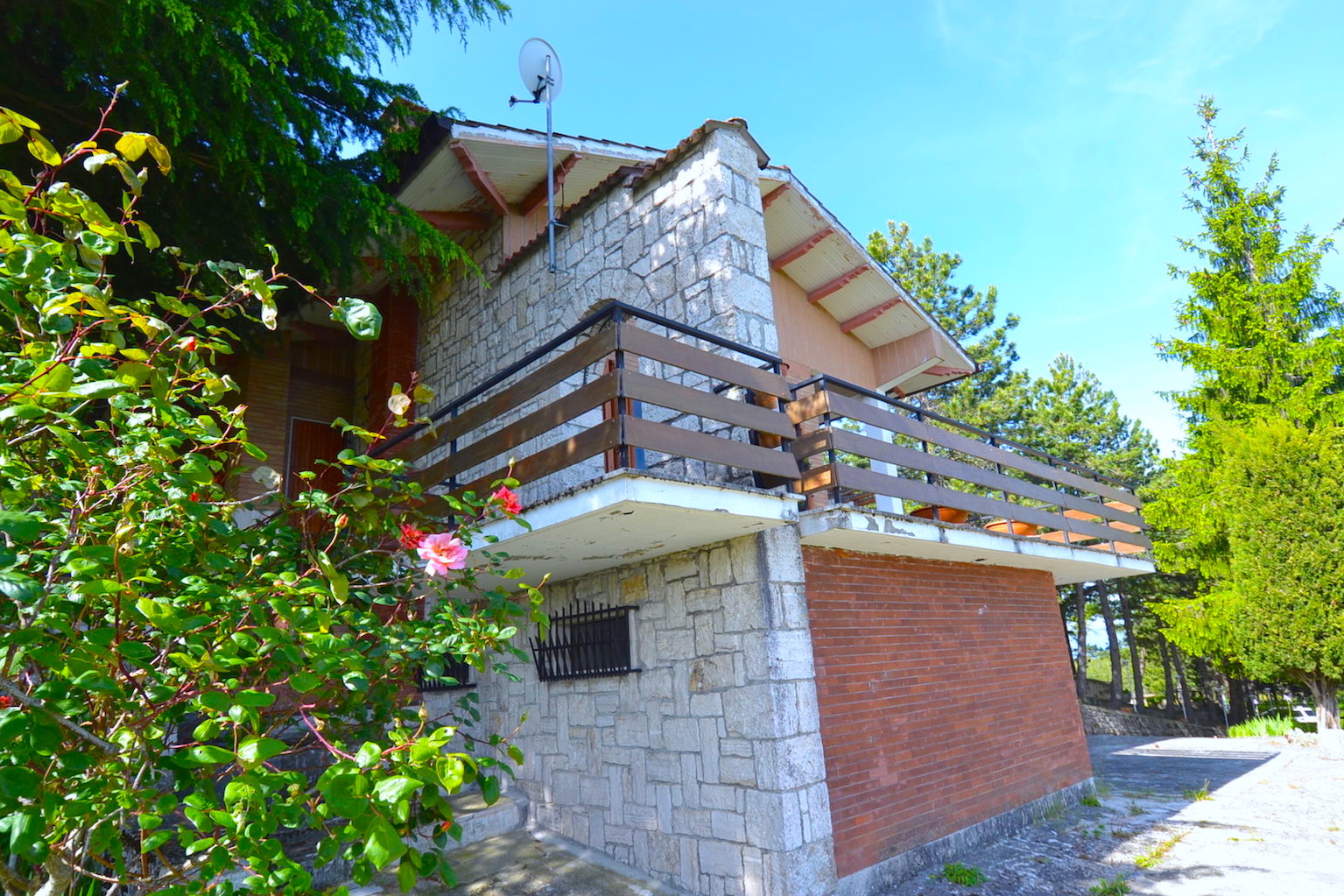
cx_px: 693
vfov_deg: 64.5
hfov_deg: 86.9
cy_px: 455
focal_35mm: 19
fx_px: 709
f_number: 5.6
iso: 100
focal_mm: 12
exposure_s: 1/125
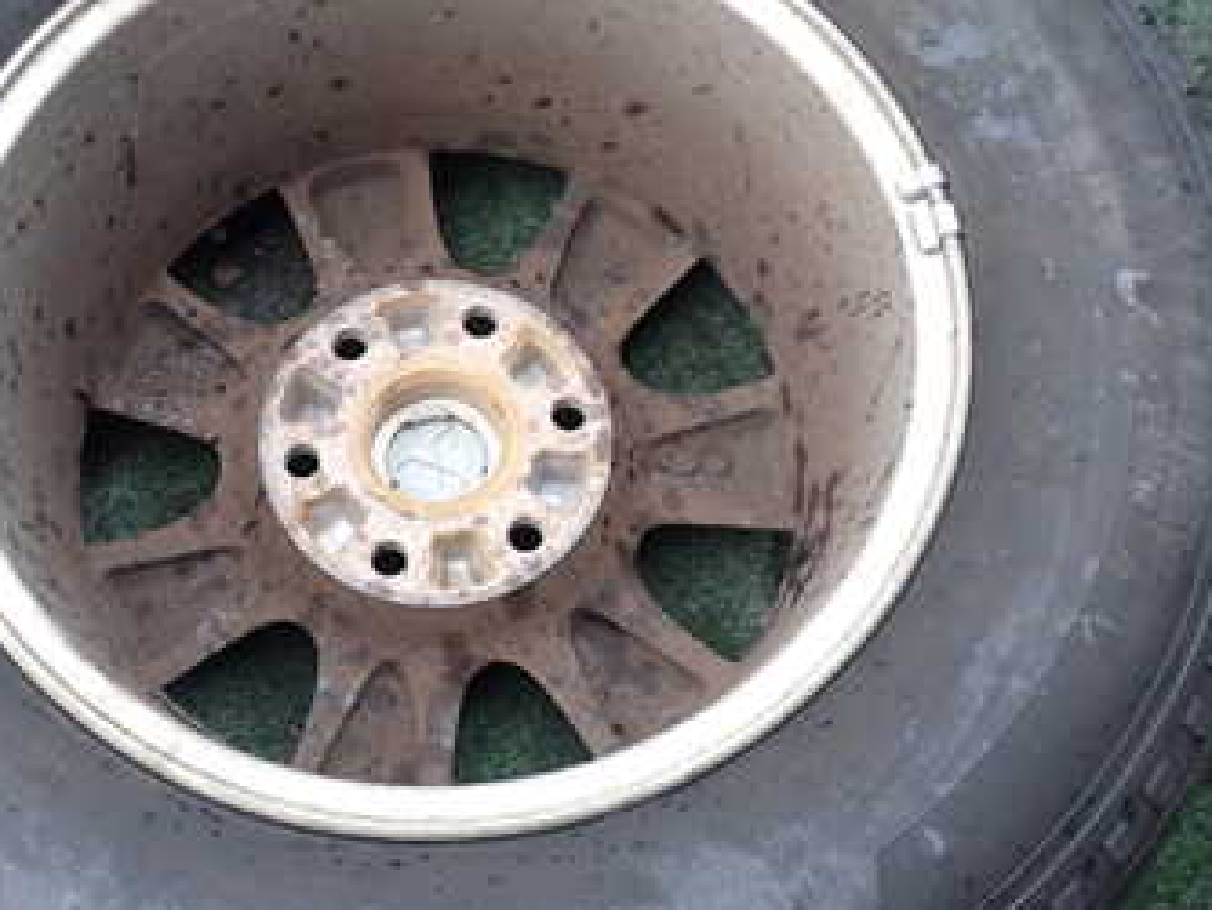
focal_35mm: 54
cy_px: 437
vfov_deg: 27.0
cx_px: 415
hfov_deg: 35.2
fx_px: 1891
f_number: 2.3
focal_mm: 5.4
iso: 200
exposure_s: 1/60
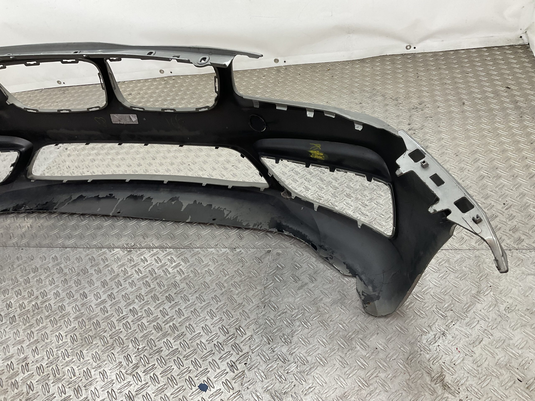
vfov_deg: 48.2
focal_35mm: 29
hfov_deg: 61.7
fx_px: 448
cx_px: 268
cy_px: 200
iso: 32
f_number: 1.8
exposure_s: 1/100
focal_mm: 3
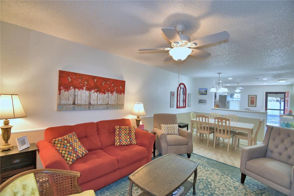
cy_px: 98
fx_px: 122
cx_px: 147
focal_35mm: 15
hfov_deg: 100.4
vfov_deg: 77.3
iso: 200
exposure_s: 1/40
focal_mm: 10
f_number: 4.5
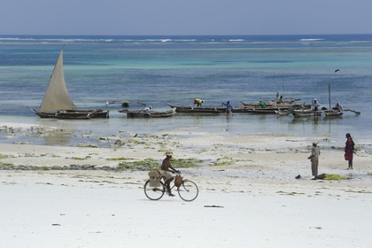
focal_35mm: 140
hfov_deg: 14.7
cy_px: 124
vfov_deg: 9.8
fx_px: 1447
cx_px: 186
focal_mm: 140
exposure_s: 1/200
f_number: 13
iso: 200
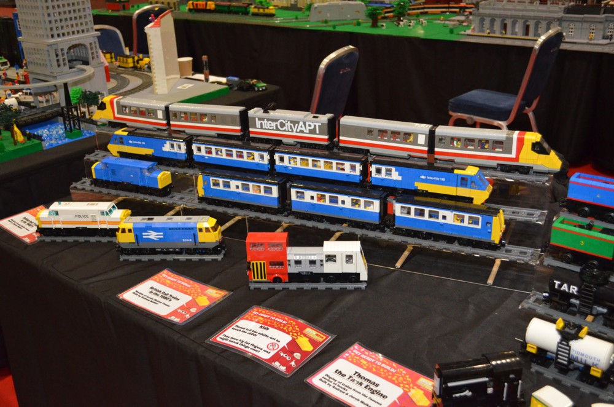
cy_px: 204
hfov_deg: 53.2
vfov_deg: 36.7
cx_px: 307
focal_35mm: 36
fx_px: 613
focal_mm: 24
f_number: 4
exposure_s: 1/60
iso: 3200
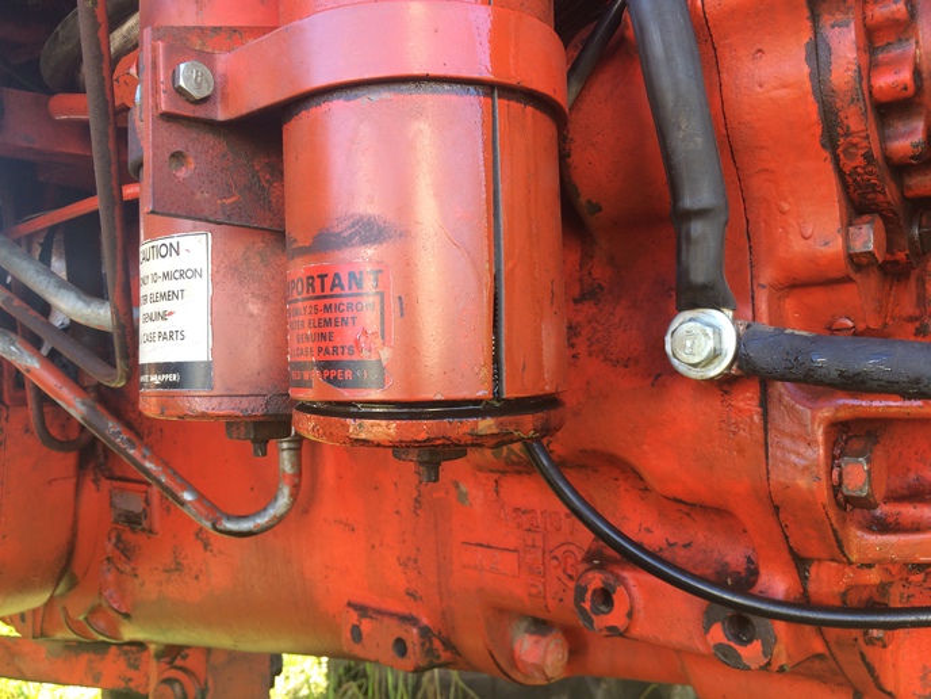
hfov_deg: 61.7
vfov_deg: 48.2
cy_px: 350
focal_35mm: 29
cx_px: 466
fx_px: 780
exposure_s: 1/60
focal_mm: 4.15
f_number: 2.2
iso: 40
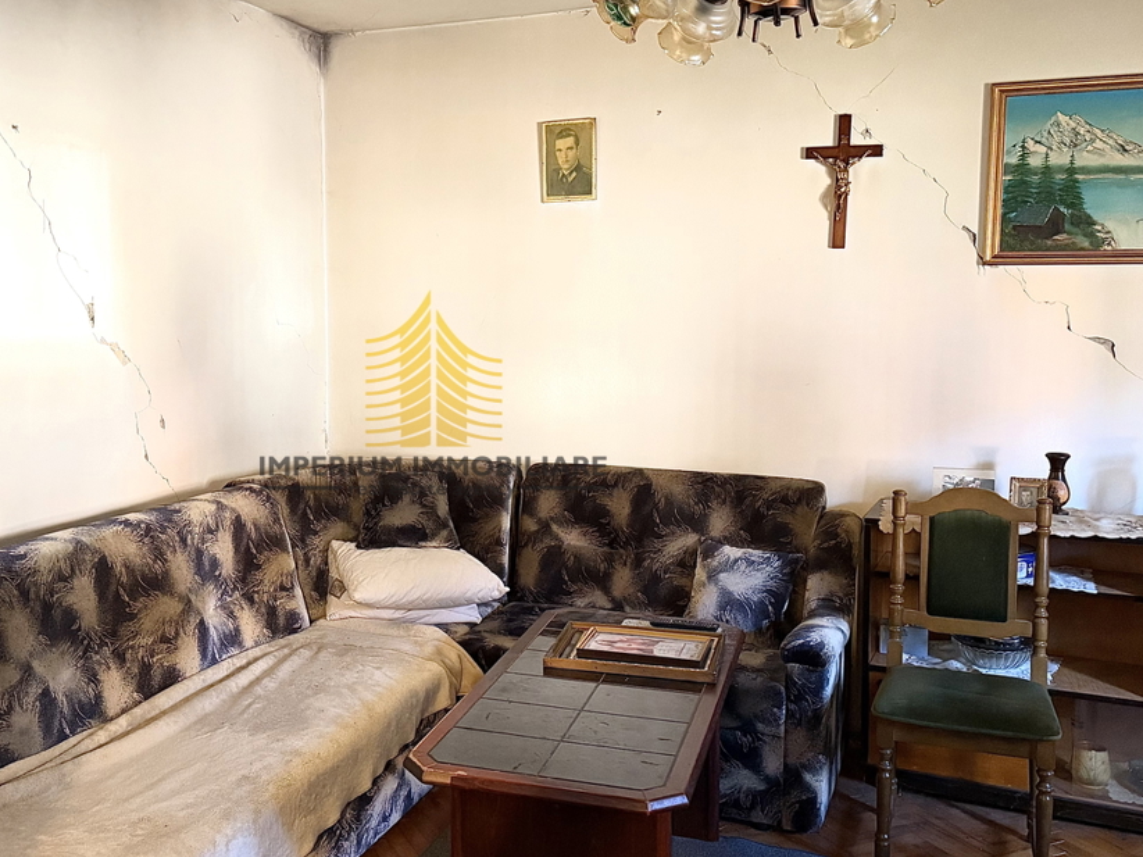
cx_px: 433
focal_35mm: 35
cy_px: 394
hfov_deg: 52.1
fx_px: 1156
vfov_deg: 40.7
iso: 640
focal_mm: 6.76
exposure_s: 1/60
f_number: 1.78
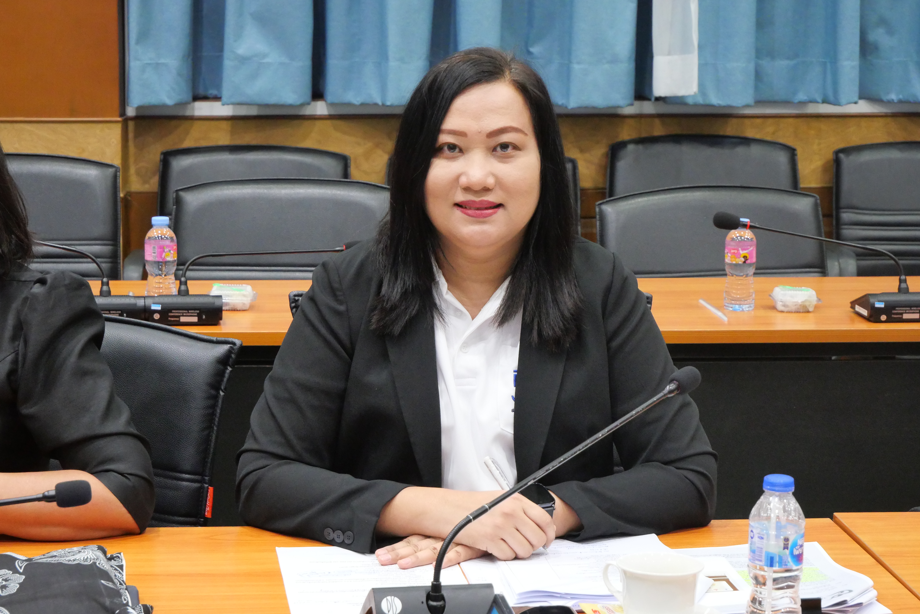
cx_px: 460
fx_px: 2327
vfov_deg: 15.0
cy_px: 307
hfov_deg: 22.4
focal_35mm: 91
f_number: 5.6
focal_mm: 44
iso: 3200
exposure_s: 1/50
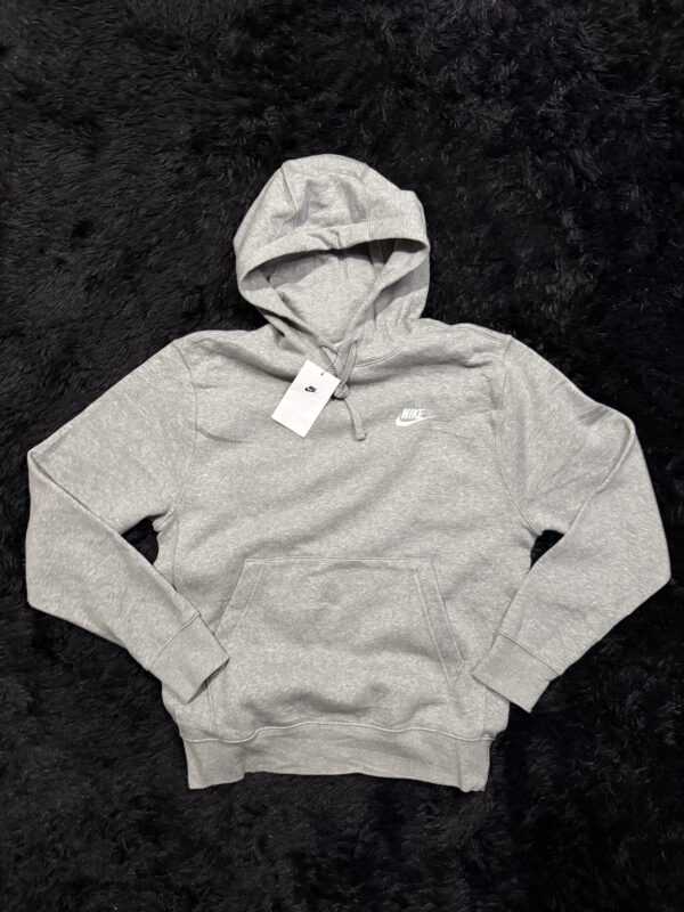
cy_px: 456
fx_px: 632
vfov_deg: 71.6
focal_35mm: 24
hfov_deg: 56.8
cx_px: 342
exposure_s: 1/41
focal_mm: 6.76
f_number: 1.78
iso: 800
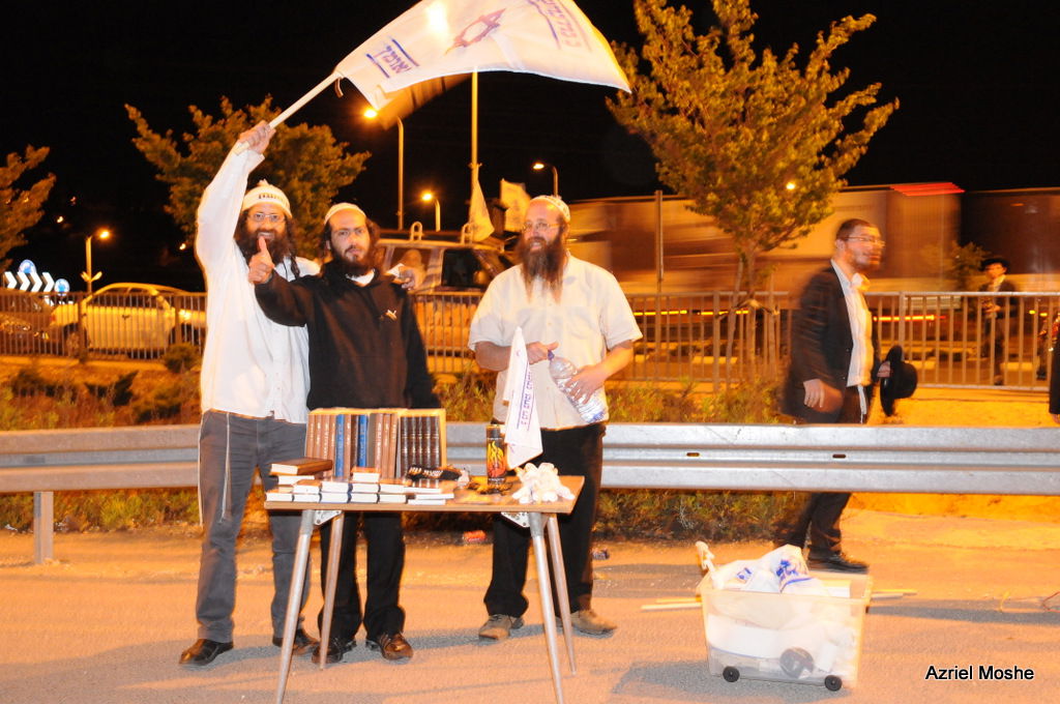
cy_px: 352
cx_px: 530
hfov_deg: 43.7
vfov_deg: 29.8
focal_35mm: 45
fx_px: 1323
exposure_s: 1/6
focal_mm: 30
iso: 2500
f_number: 4.5
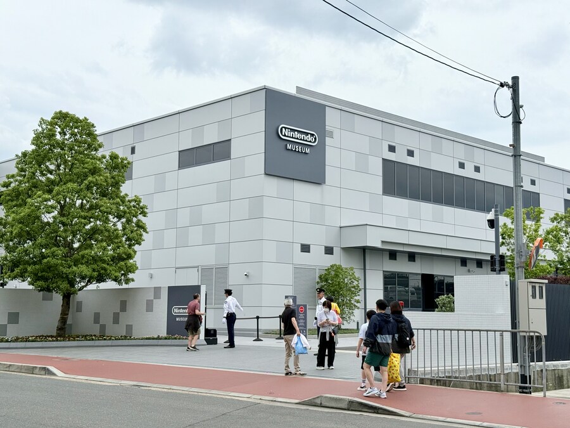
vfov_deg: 30.3
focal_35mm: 48
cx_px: 285
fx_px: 790
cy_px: 214
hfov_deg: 39.7
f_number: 1.78
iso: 64
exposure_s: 1/4587
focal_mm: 6.76
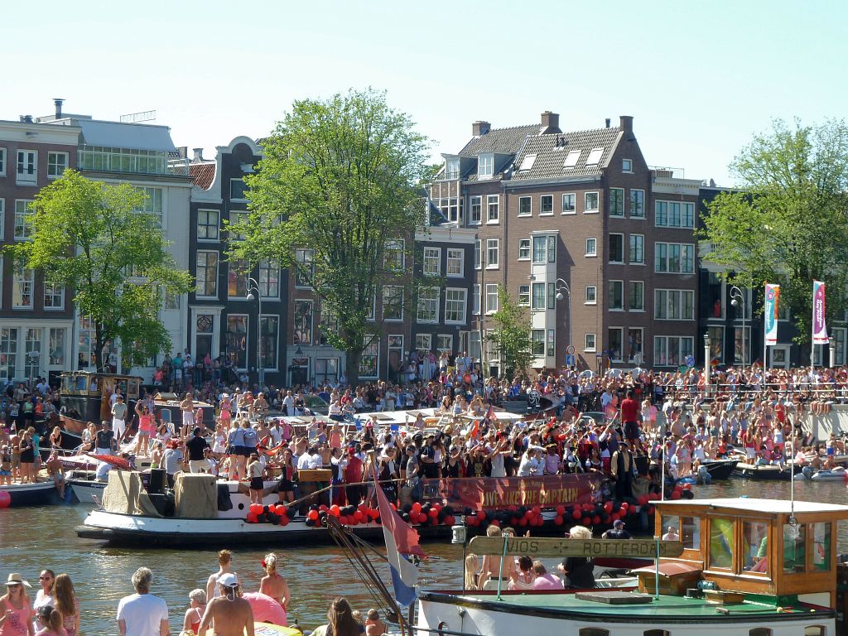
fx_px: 2205
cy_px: 318
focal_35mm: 90
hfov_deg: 21.8
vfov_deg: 16.4
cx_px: 424
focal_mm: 14.7
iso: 80
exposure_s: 1/200
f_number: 4.3
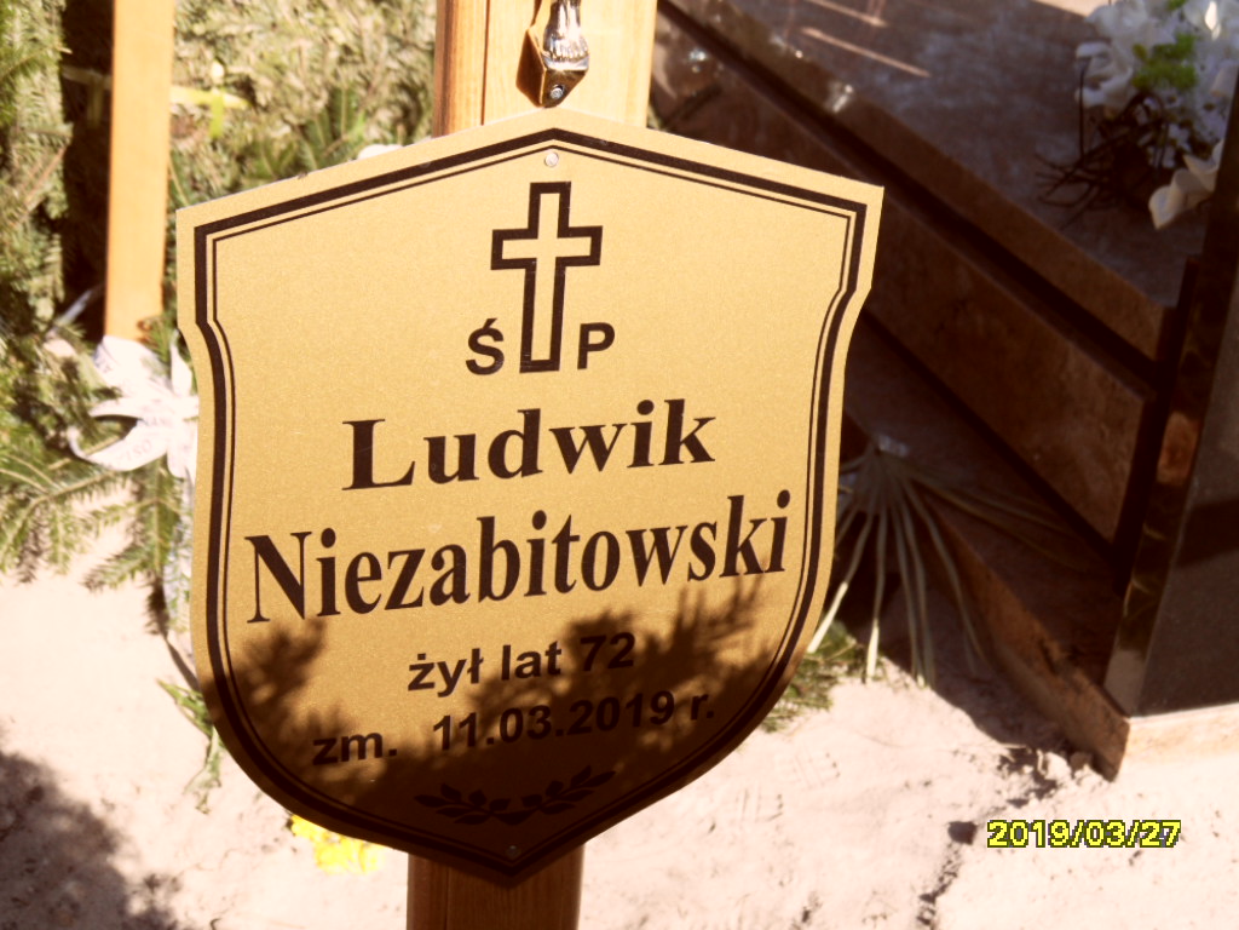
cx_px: 620
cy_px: 465
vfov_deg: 29.1
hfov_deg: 38.2
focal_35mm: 50
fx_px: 1790
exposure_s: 1/500
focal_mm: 8.2
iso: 80
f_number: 3.8
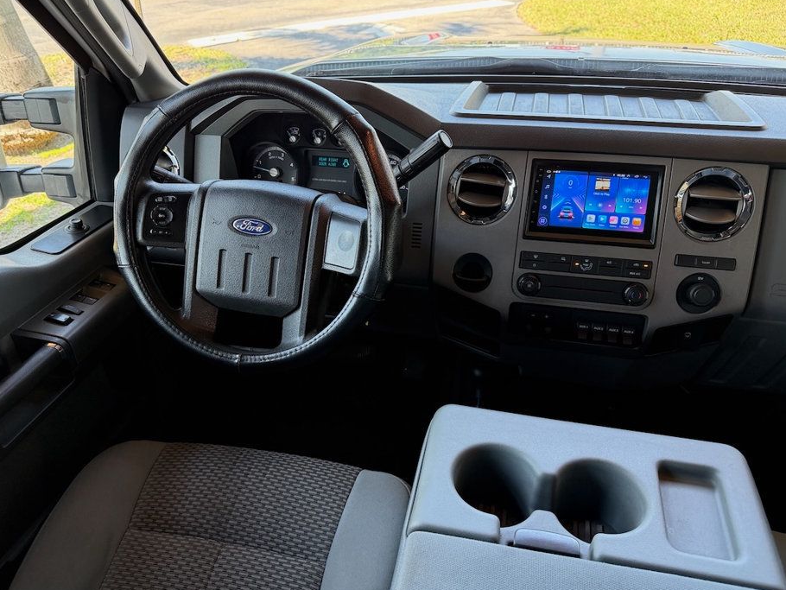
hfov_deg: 65.2
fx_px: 613
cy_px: 312
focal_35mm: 27
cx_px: 366
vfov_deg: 51.3
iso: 200
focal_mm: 6.76
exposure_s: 1/105
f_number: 1.78
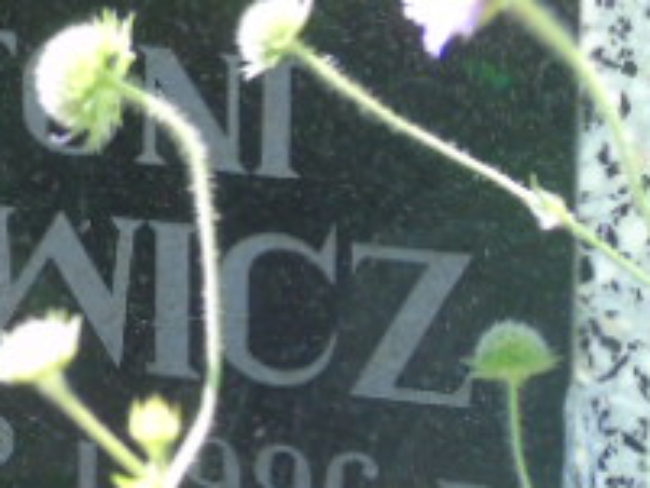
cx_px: -317
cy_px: 207
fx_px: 11104
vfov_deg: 2.5
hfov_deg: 3.3
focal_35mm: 591
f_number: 5
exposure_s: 1/125
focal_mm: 33
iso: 250
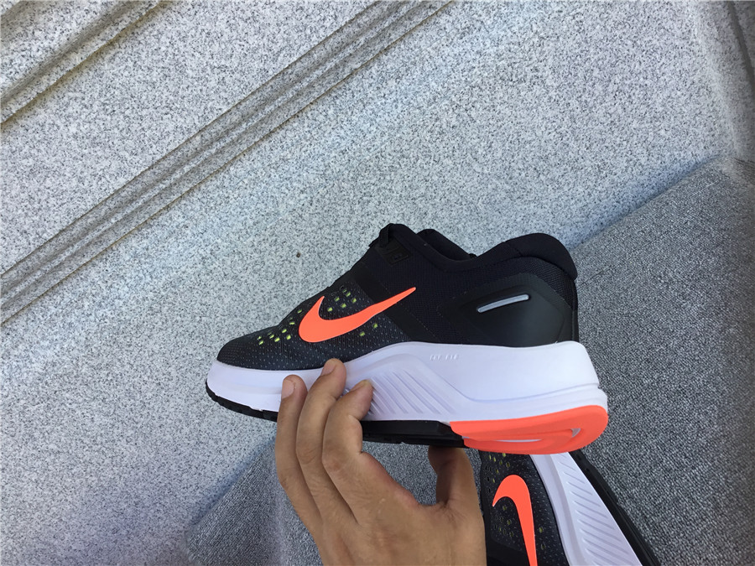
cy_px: 283
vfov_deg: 45.4
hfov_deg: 58.4
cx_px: 378
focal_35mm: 31
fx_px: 676
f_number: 2.4
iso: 25
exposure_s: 1/190
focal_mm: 3.3
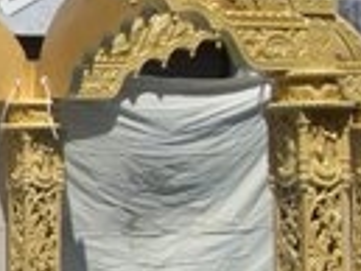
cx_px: -260
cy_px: 131
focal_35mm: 175
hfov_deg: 10.7
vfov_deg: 8.5
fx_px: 1827
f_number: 4.8
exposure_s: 1/1000
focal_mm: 7.6
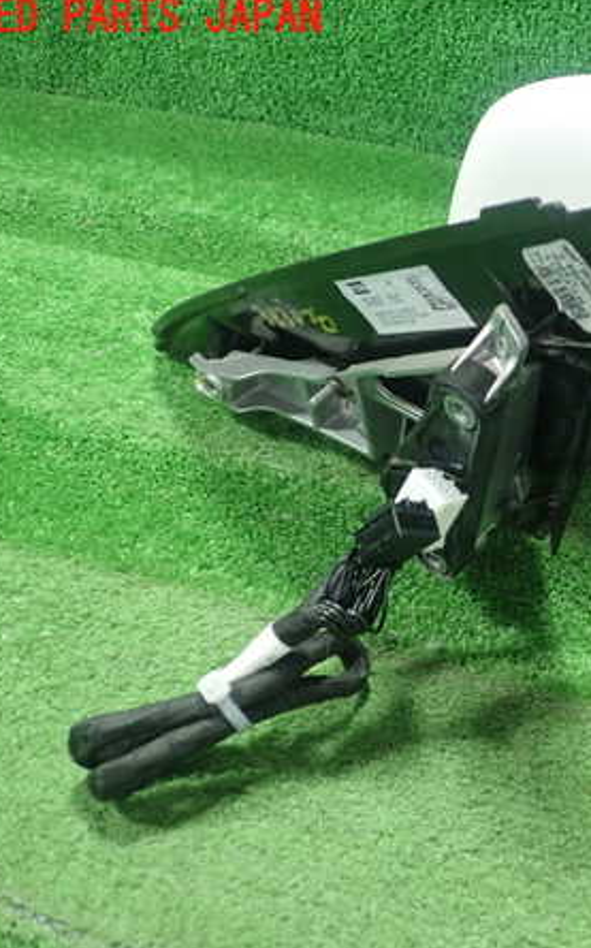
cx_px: 574
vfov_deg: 46.2
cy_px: 472
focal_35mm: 43
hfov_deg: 28.2
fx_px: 1110
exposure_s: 1/125
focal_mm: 5.5
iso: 640
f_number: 2.3
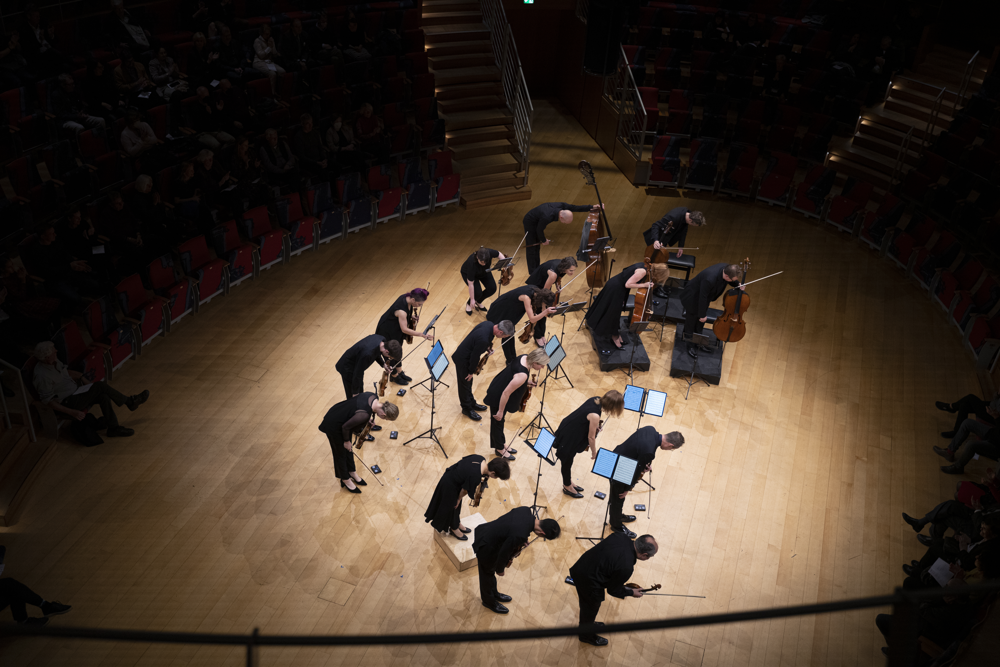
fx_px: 1028
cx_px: 500
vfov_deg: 36.0
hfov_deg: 51.9
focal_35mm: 37
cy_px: 334
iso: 2000
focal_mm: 37
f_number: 2.8
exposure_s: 1/500
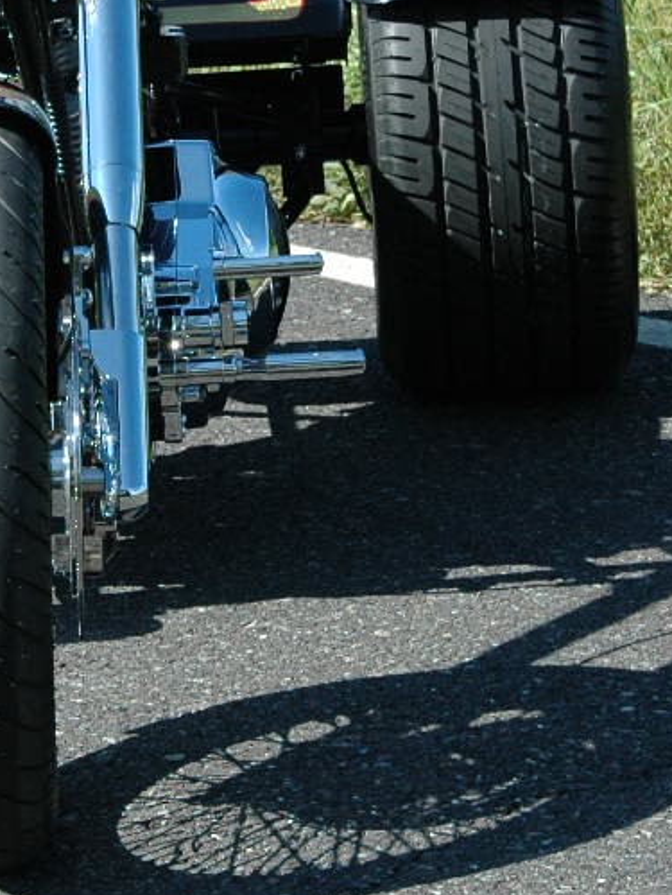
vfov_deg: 9.1
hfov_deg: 6.8
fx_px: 5610
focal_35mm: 217
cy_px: 151
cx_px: 50
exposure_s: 1/400
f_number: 10
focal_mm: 50
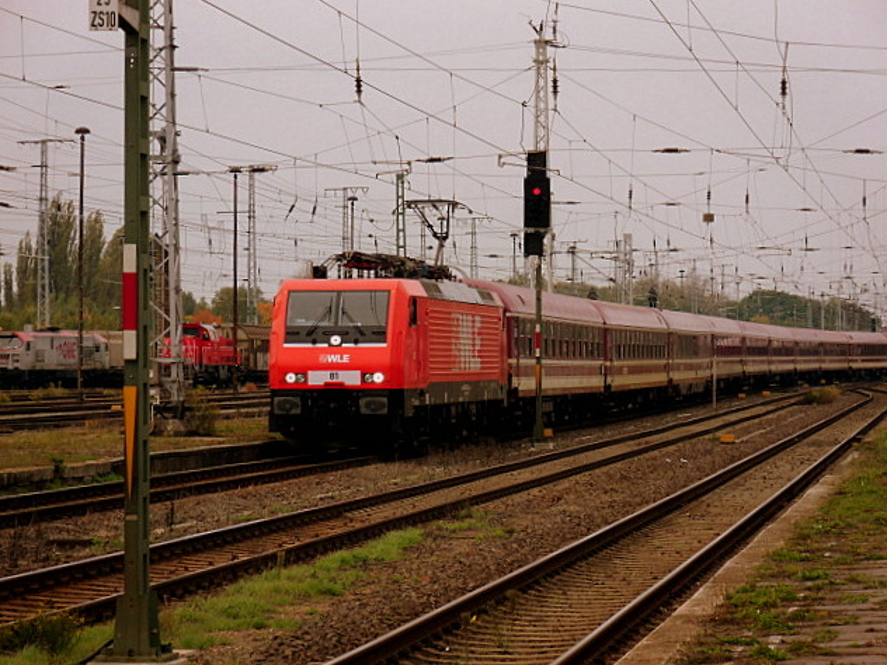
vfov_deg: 9.8
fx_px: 3869
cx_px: 448
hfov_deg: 13.1
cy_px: 332
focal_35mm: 151
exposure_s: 1/158
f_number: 5.8
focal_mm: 26.6
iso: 100
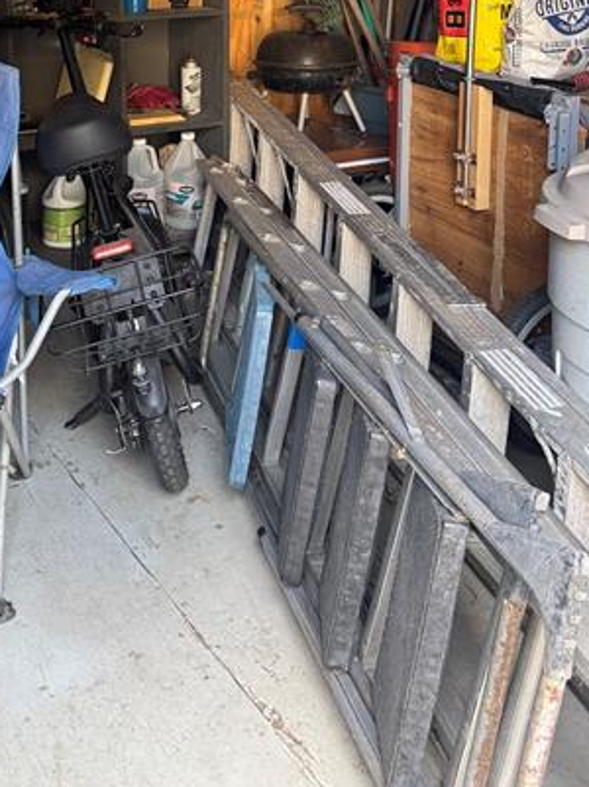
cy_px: 51
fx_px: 1045
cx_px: 162
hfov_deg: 31.0
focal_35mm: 46
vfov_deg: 38.0
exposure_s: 1/62
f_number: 1.78
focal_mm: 6.76
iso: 200
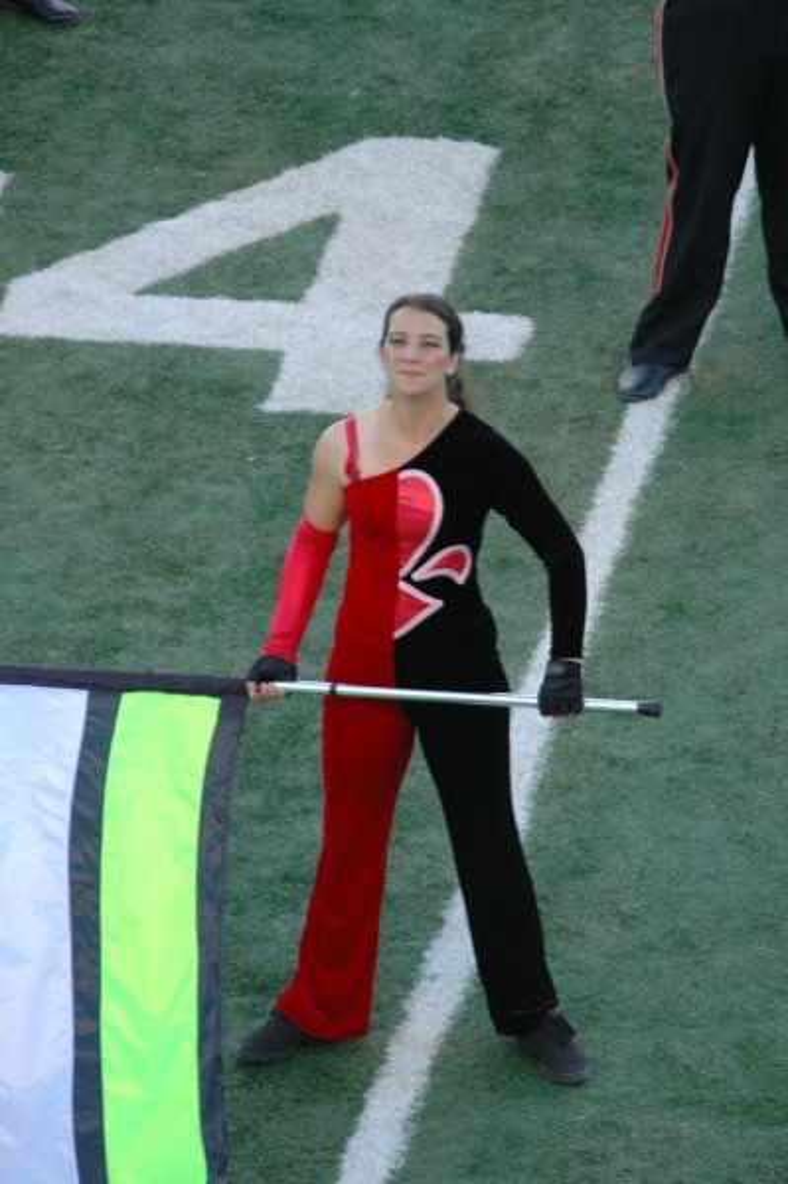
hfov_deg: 2.3
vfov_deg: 3.4
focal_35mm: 600
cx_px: 394
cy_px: 592
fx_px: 19733
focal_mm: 400
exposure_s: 1/80
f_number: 5.6
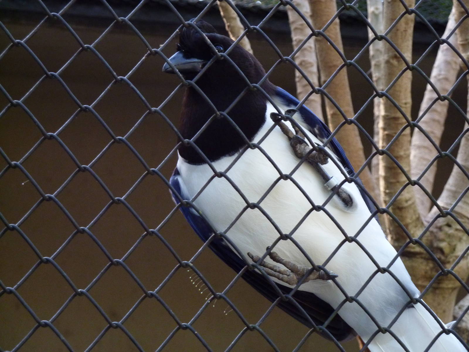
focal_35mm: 119
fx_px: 1612
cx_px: 234
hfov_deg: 16.6
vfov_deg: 12.5
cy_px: 176
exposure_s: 1/100
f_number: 4.4
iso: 400
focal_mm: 19.5
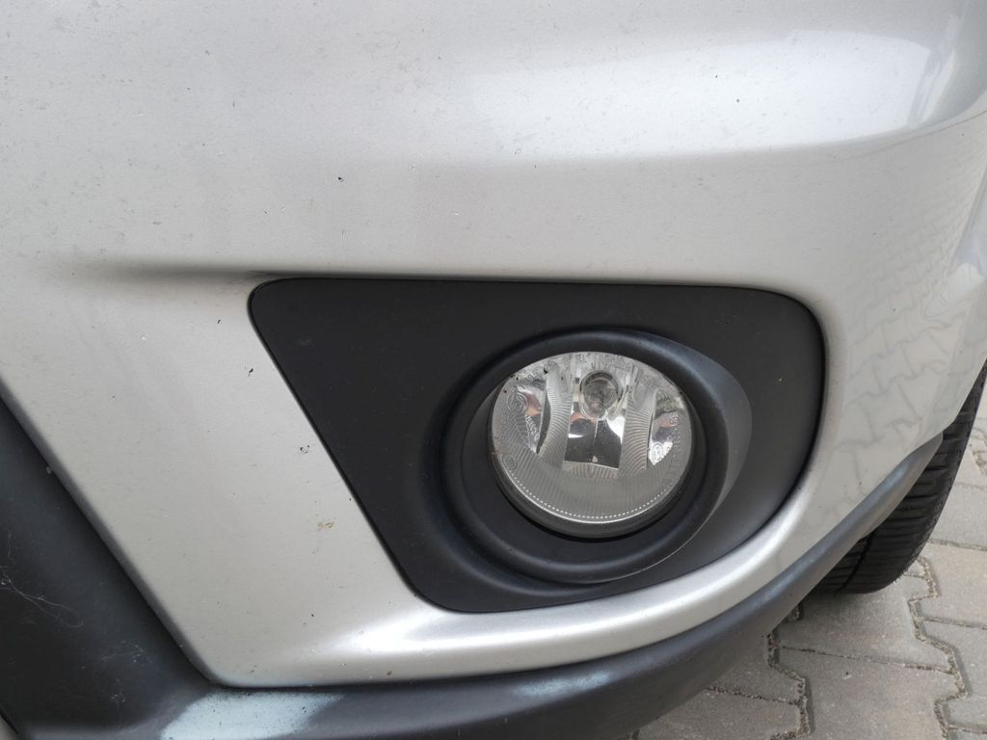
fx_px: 1312
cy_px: 370
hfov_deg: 41.2
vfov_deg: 31.5
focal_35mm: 46
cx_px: 494
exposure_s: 1/100
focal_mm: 8.2
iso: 80
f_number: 5.6
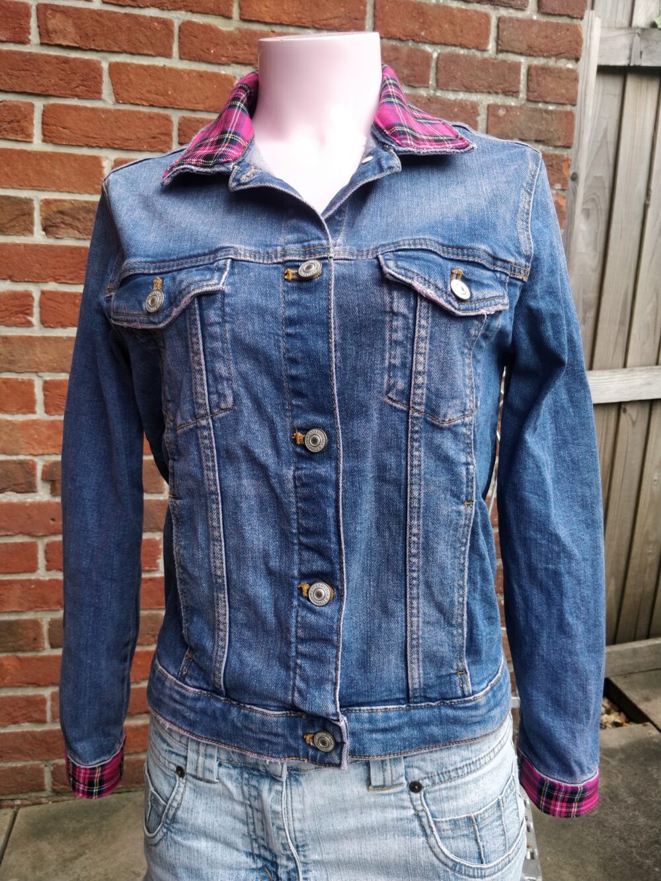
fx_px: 611
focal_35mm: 24
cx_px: 330
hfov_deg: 56.8
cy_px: 440
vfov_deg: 71.6
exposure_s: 1/288
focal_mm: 4.1
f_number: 1.7
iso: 125
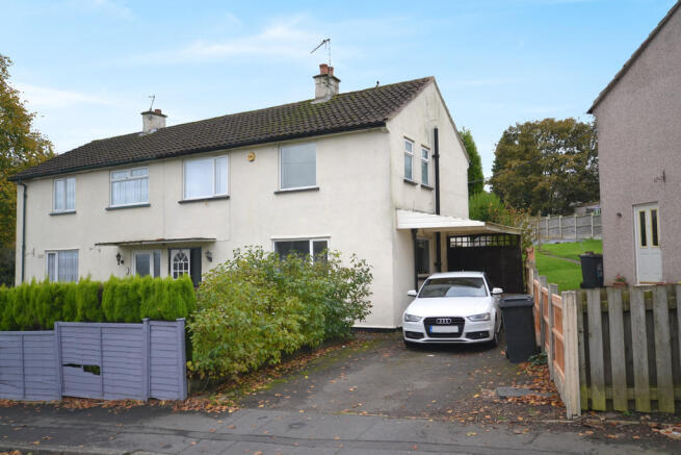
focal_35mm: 30
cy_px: 228
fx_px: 568
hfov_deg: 61.9
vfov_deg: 43.6
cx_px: 340
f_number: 5.6
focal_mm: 20
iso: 250
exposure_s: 1/125
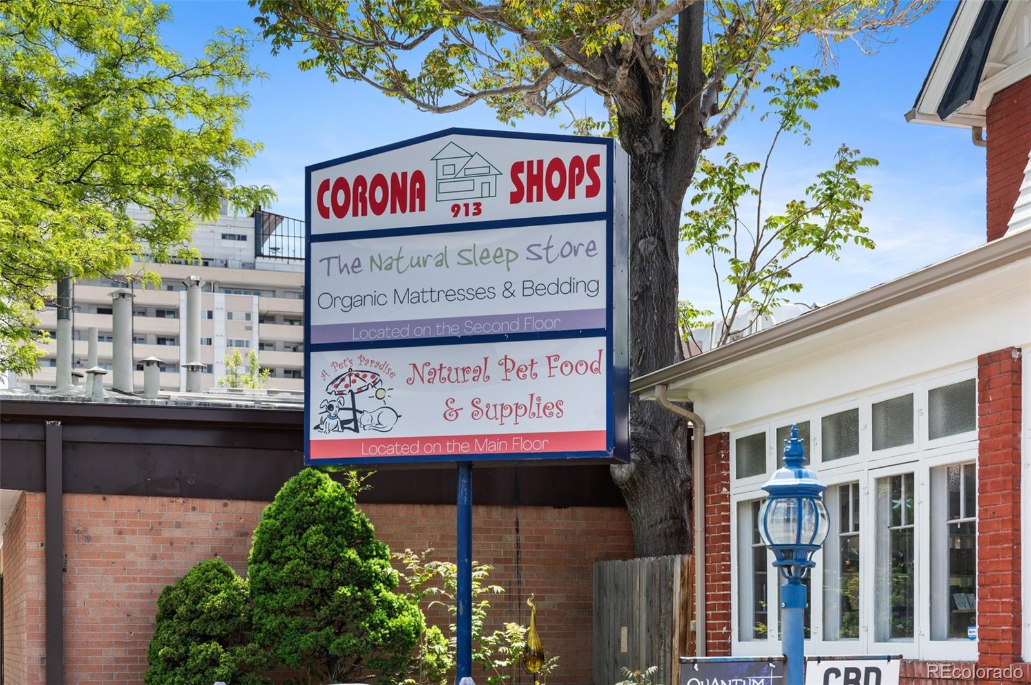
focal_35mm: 54
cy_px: 342
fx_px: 1545
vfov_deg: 25.0
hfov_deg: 36.9
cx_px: 516
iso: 140
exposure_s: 1/320
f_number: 6.3
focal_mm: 54
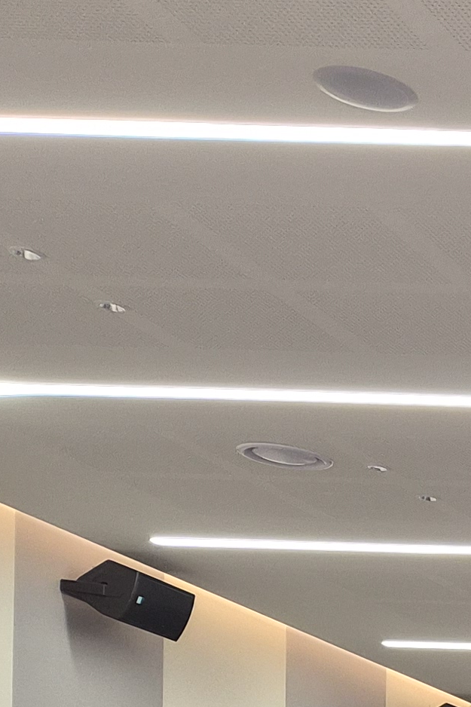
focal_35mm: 102
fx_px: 2002
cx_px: 1415
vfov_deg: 17.7
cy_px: 1103
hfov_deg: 10.0
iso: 160
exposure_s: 1/120
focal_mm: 5.4
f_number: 1.8
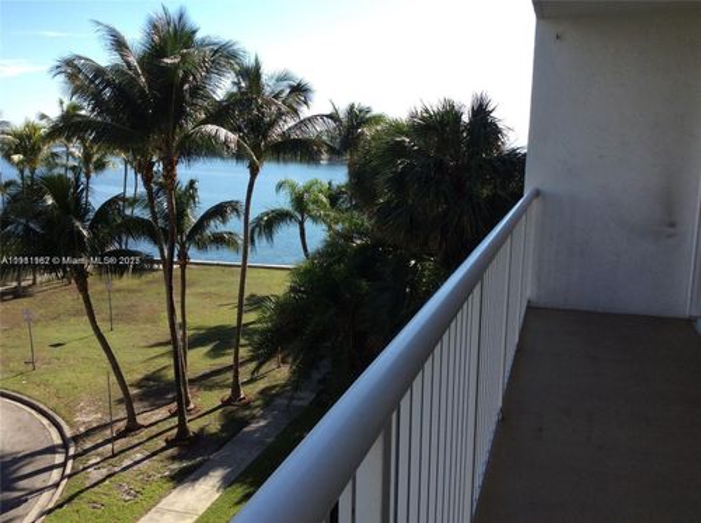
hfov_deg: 56.9
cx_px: 350
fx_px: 647
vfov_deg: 44.0
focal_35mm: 32
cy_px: 262
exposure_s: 1/1059
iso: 32
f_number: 2.4
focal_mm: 3.3
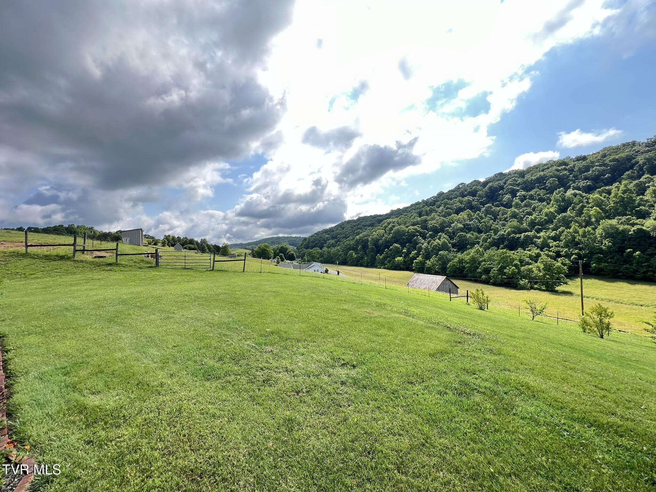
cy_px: 246
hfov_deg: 106.2
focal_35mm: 13
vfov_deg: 89.9
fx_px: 246
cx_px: 328
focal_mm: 1.57
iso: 32
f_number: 1.8
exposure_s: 1/463
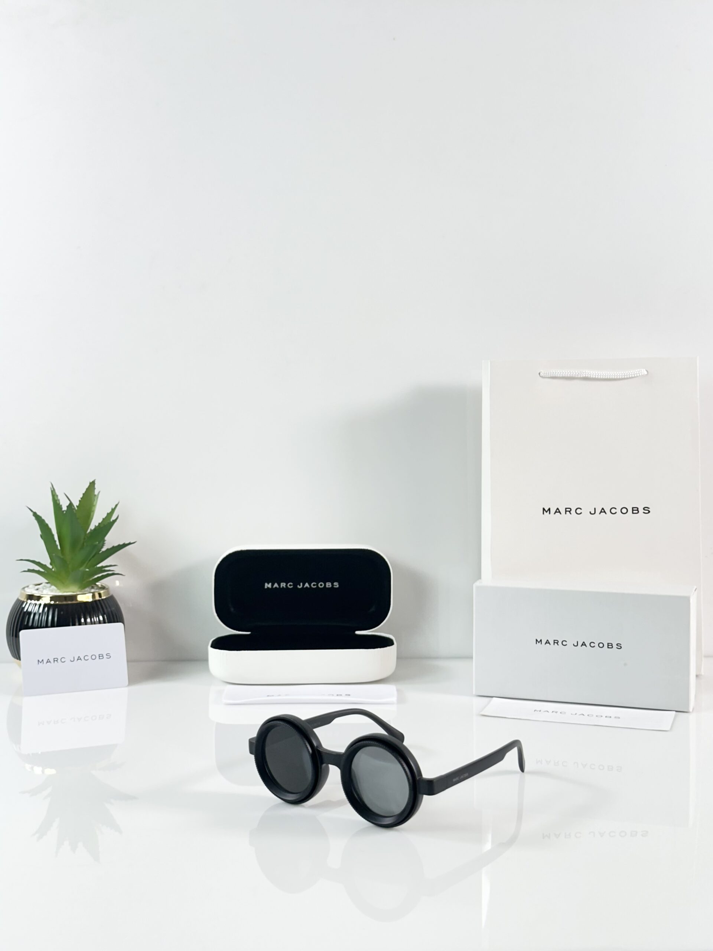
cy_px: 476
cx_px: 356
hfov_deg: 30.3
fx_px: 1318
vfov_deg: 39.7
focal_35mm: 48
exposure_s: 1/100
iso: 64
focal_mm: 6.86
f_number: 1.78
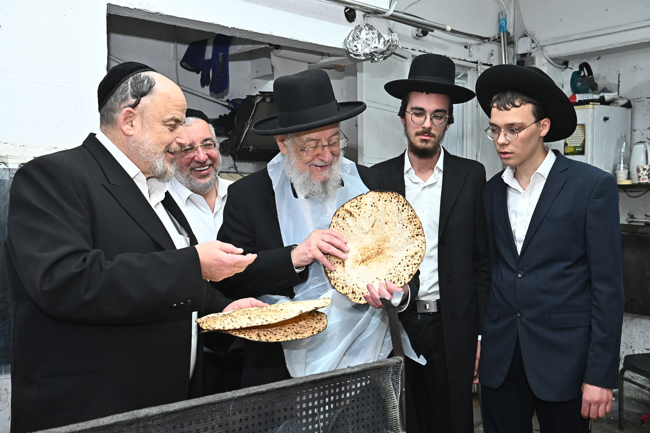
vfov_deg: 31.9
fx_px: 758
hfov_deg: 46.4
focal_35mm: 42
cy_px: 216
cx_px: 325
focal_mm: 42
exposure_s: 1/160
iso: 2500
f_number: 7.1
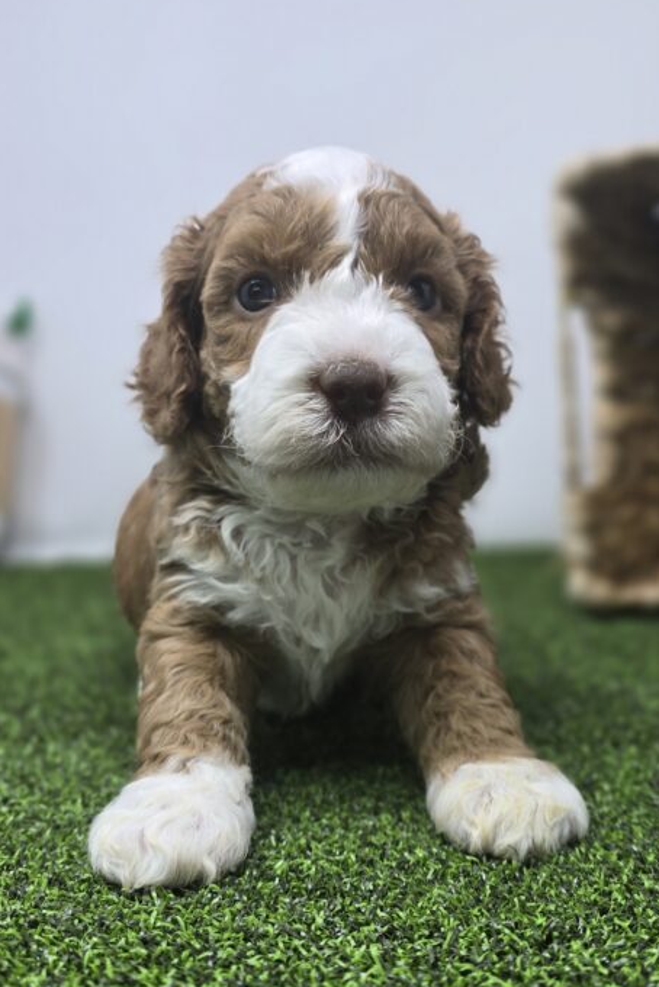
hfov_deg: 36.7
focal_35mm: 36
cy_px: 514
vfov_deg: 53.1
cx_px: 412
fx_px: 987
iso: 64
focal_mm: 6.3
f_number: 1.7
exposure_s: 1/120
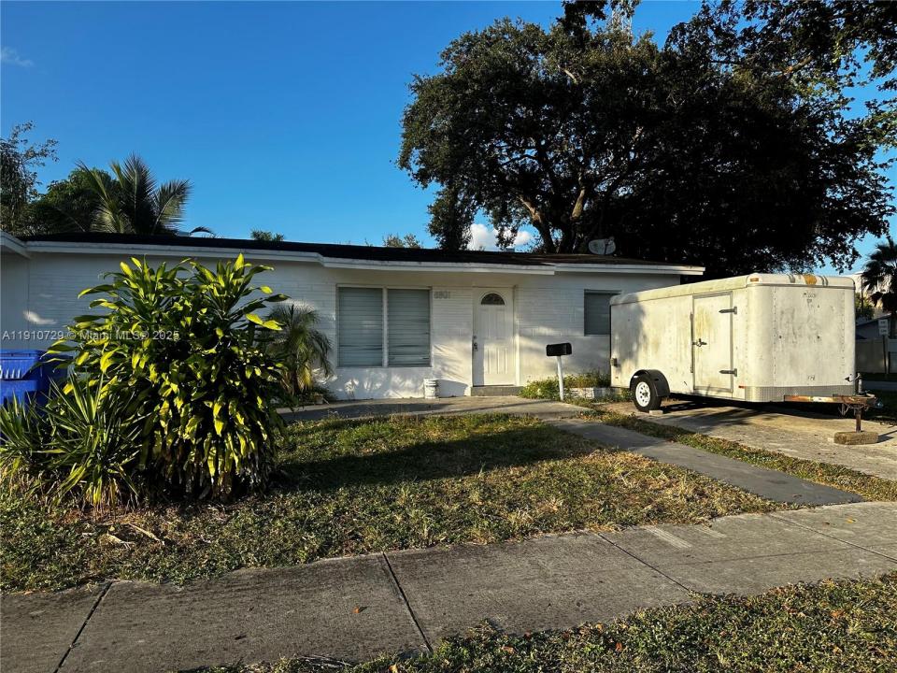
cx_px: 448
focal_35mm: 24
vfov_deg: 56.8
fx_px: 622
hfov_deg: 71.6
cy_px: 336
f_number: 1.78
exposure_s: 1/1751
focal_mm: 6.86
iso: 80
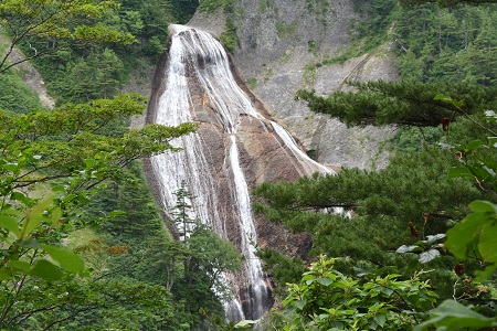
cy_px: 166
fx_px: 994
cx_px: 248
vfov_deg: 18.9
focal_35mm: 72
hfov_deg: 28.1
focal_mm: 48
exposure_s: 1/250
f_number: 8
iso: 400
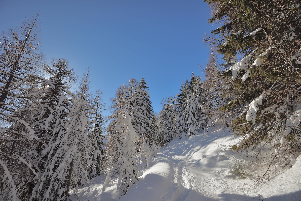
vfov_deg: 73.8
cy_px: 100
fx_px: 134
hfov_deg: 96.7
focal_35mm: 16
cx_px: 150
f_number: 8
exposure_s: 1/250
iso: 100
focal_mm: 16
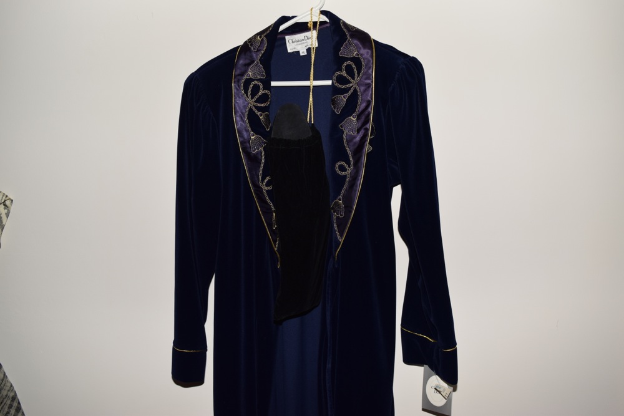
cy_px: 208
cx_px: 312
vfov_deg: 38.4
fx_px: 598
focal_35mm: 34
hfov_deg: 55.1
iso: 100
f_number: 5.6
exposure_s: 1/100
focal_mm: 23
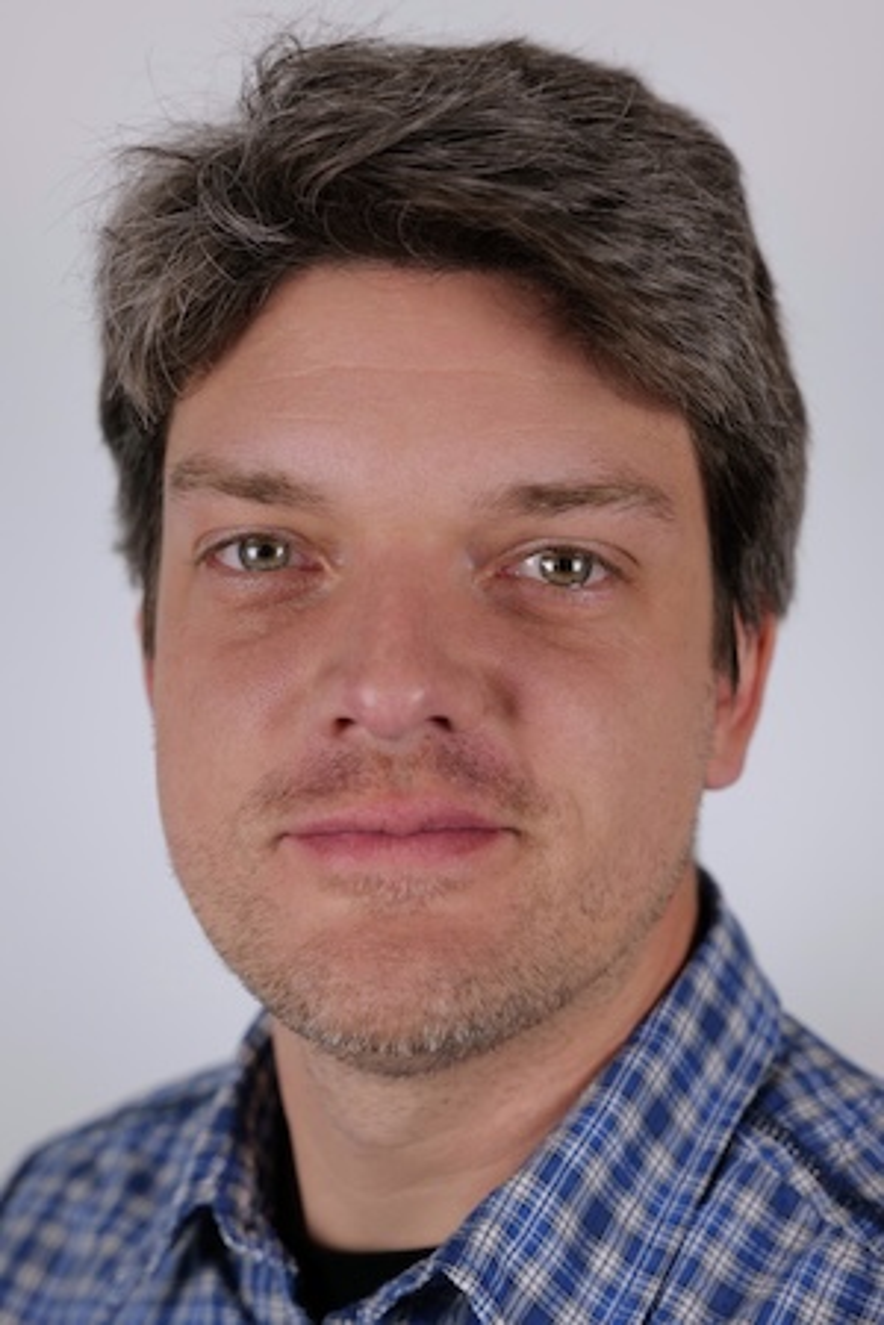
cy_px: 662
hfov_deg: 19.5
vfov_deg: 28.8
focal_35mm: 70
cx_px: 442
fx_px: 2578
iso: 400
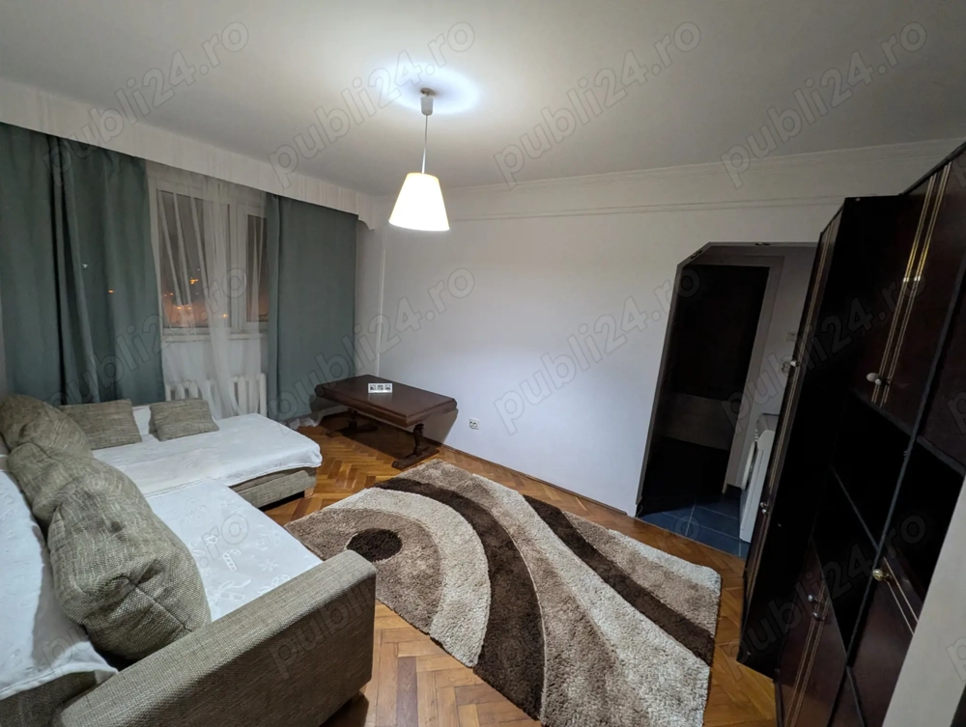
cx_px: 483
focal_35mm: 13
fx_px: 363
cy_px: 364
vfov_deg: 90.1
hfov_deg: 106.1
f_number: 2.2
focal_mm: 1.95
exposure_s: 1/25
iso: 402
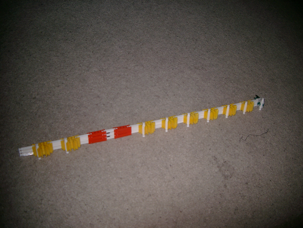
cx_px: 152
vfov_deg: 38.7
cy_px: 114
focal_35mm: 37
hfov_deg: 50.1
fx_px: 324
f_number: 2.6
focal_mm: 7.6
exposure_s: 1/60
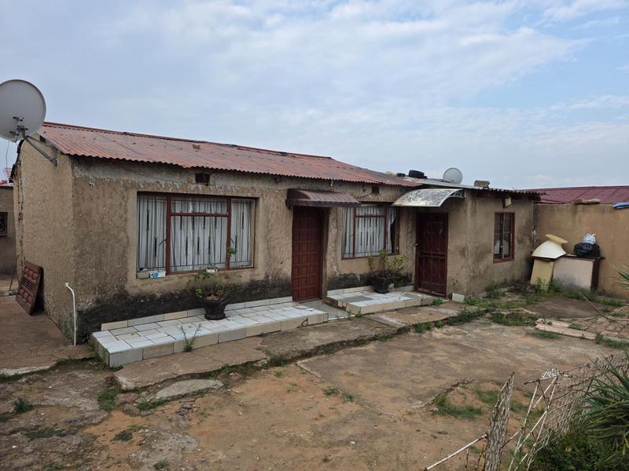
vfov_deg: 58.9
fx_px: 418
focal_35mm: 23
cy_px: 236
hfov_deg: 73.9
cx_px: 314
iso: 80
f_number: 1.7
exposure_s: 1/2921
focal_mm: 6.3
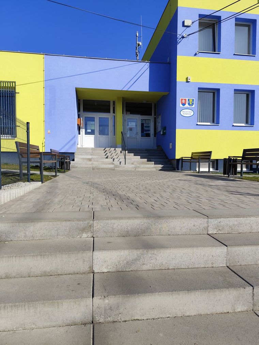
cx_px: 130
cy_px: 172
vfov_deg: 73.9
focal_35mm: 23
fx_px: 229
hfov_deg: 58.9
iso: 50
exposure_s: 1/1089
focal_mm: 6.19
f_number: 1.65
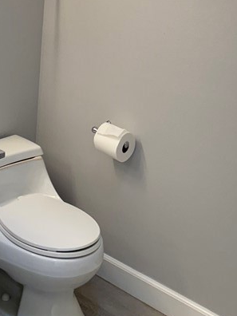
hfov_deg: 22.5
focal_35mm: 62
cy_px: 33
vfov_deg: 29.9
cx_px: -17
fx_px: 566
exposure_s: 1/204
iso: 200
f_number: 1.78
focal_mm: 6.76
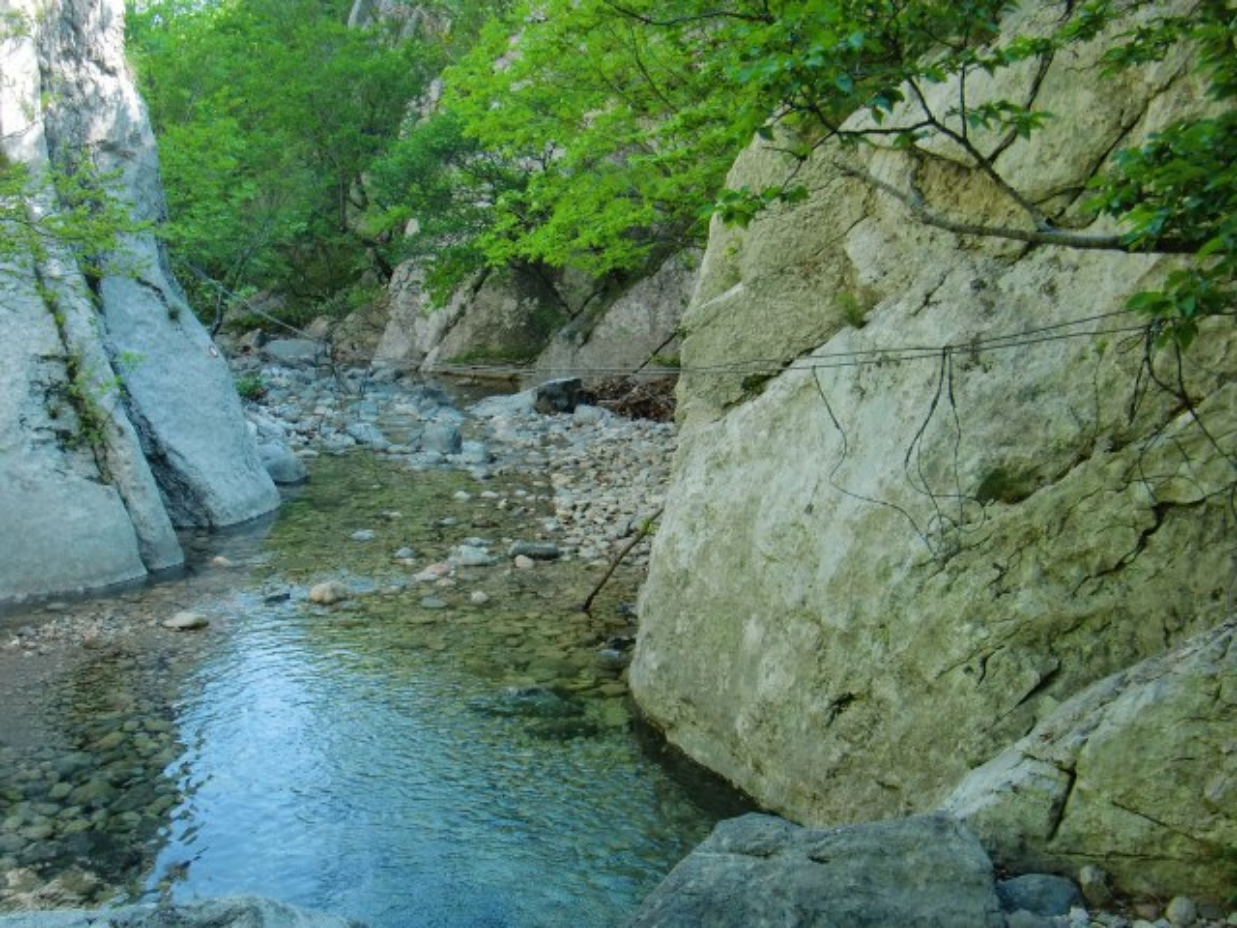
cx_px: 618
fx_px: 1358
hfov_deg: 49.0
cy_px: 464
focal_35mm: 38
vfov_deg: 37.7
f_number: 3.9
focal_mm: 6.66
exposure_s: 1/100
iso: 100
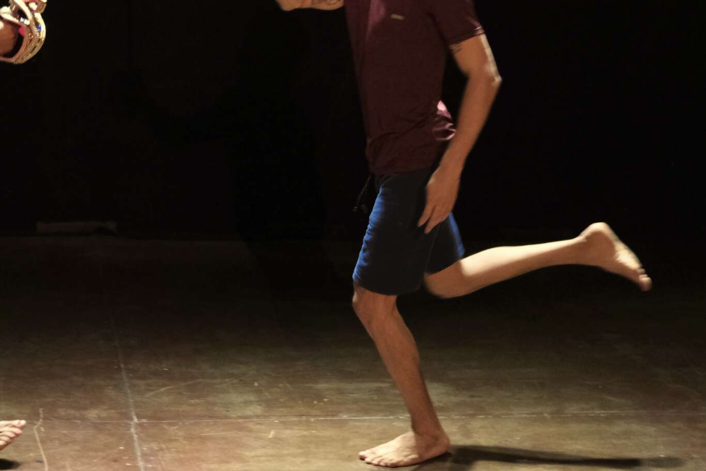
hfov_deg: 26.1
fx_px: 1510
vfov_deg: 17.5
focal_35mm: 77
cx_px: 223
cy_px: 51
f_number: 2.8
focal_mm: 27
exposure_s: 1/125
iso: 2500
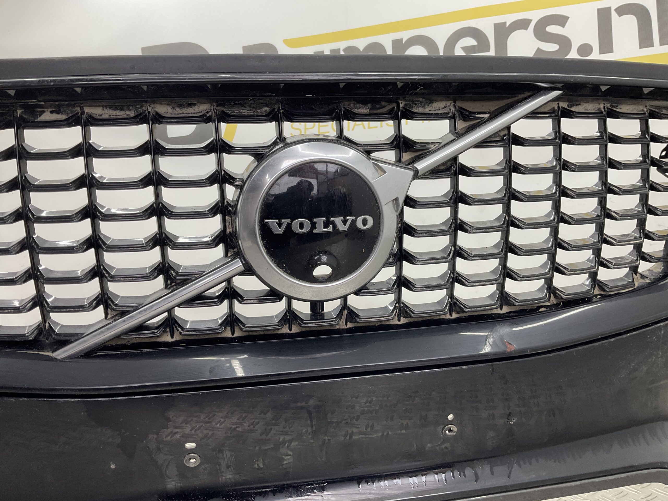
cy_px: 250
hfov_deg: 61.7
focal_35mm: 29
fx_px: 560
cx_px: 334
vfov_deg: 48.2
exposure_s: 1/120
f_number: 1.8
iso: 40
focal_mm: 3
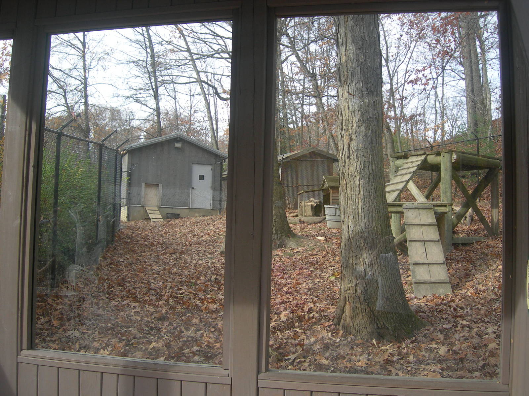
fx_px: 581
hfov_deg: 49.0
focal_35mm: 38
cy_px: 198
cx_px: 264
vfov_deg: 37.7
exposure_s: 1/235
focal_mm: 7.8
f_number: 2.8
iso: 50
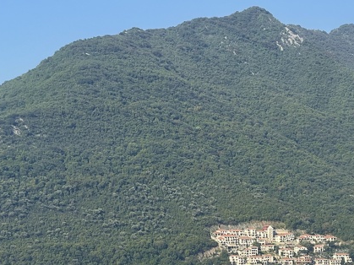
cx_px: 309
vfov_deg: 12.2
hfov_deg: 16.1
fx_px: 1237
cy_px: 210
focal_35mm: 121
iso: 20
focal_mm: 7.5
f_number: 2.2
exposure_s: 1/416
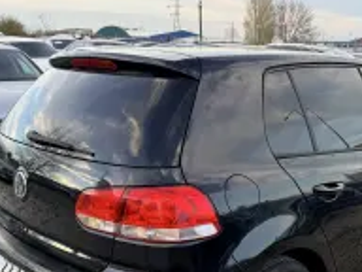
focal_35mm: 45
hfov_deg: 41.8
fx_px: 471
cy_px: 178
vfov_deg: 32.0
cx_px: 226
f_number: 1.78
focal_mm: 6.76
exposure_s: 1/231
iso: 80
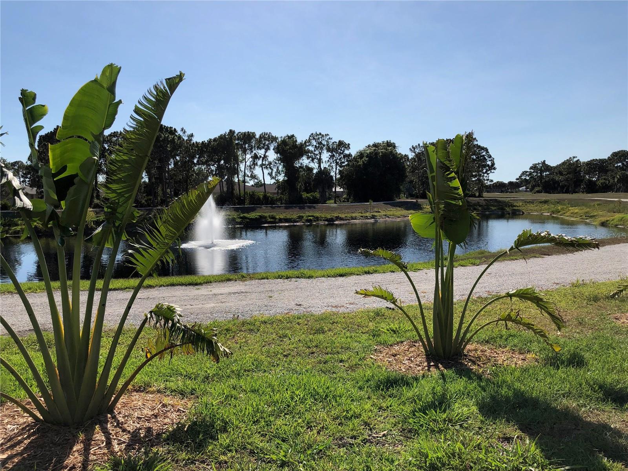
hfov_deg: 63.4
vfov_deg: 49.7
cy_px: 236
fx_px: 508
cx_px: 314
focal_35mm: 28
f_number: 1.8
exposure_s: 1/3436
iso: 25
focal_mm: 3.99
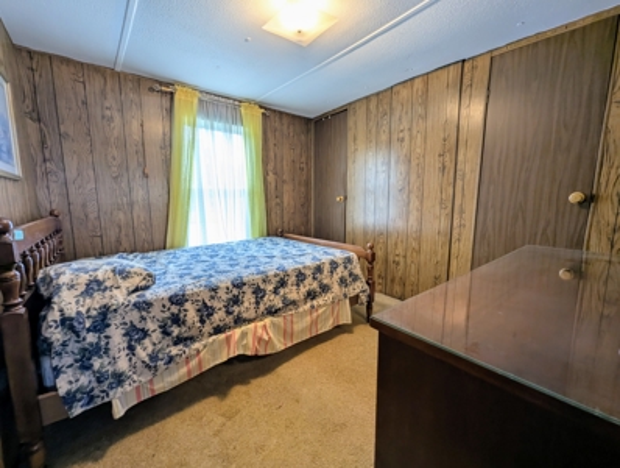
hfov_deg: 106.1
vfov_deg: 90.1
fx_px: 233
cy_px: 234
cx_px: 310
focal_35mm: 13
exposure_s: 1/30
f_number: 2.2
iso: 40
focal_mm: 1.95
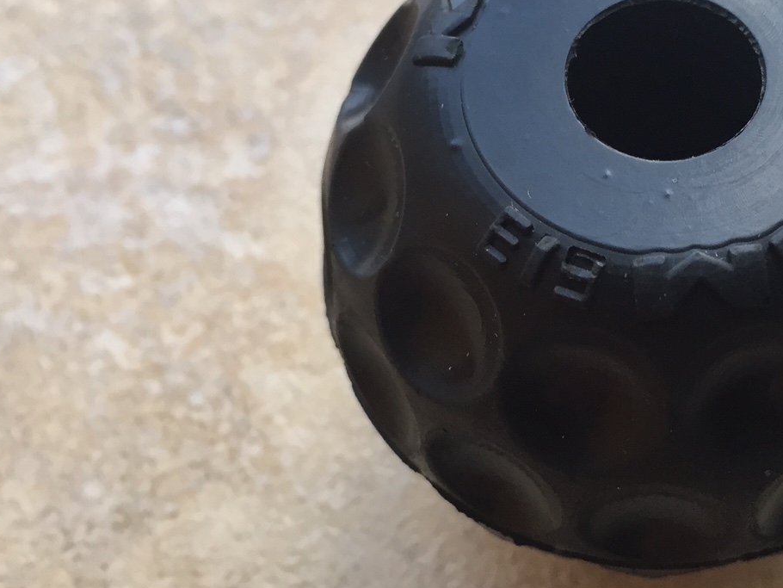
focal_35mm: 52
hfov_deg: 35.6
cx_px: 623
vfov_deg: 28.0
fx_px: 1177
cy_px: 263
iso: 40
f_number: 2.2
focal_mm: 4.15
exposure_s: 1/33
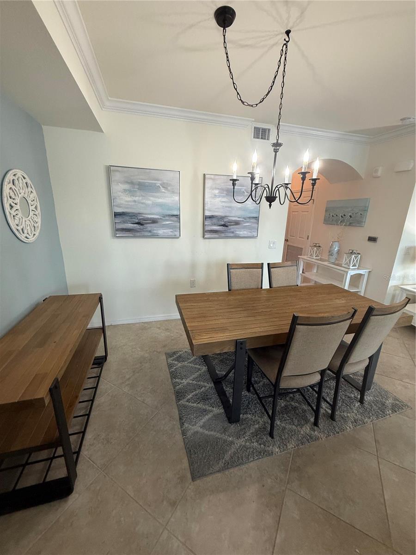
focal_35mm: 14
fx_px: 224
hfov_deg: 85.7
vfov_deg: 102.1
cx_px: 208
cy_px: 278
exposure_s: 1/120
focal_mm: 2.22
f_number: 2.2
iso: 250
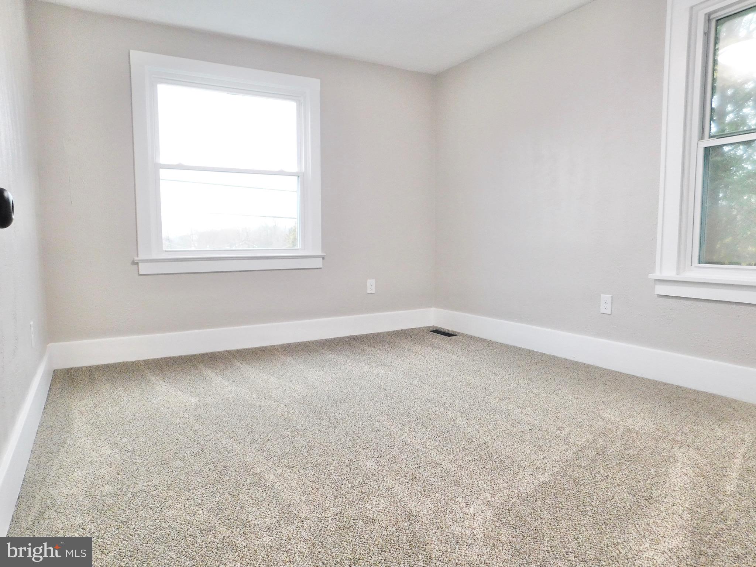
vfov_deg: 58.9
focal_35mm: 23
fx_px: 502
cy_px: 284
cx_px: 378
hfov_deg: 73.9
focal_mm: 4
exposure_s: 1/30
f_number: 3
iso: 220
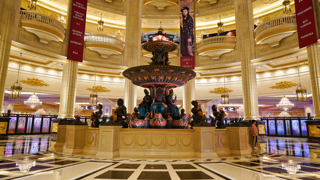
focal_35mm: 27
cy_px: 81
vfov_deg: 42.8
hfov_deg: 69.9
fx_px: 229
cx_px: 164
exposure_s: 1/40
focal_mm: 25
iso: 1000
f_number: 4.5
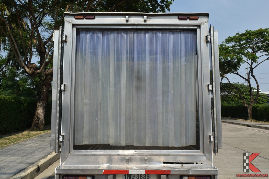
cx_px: 134
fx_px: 247
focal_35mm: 33
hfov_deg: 57.2
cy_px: 90
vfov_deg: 40.0
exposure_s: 1/1000
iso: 500
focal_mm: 22
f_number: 13
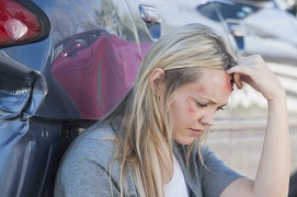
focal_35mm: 437
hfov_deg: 4.7
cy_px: 181
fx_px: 3601
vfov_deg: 3.1
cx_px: 194
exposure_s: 1/400
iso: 100
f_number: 3.2
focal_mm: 185
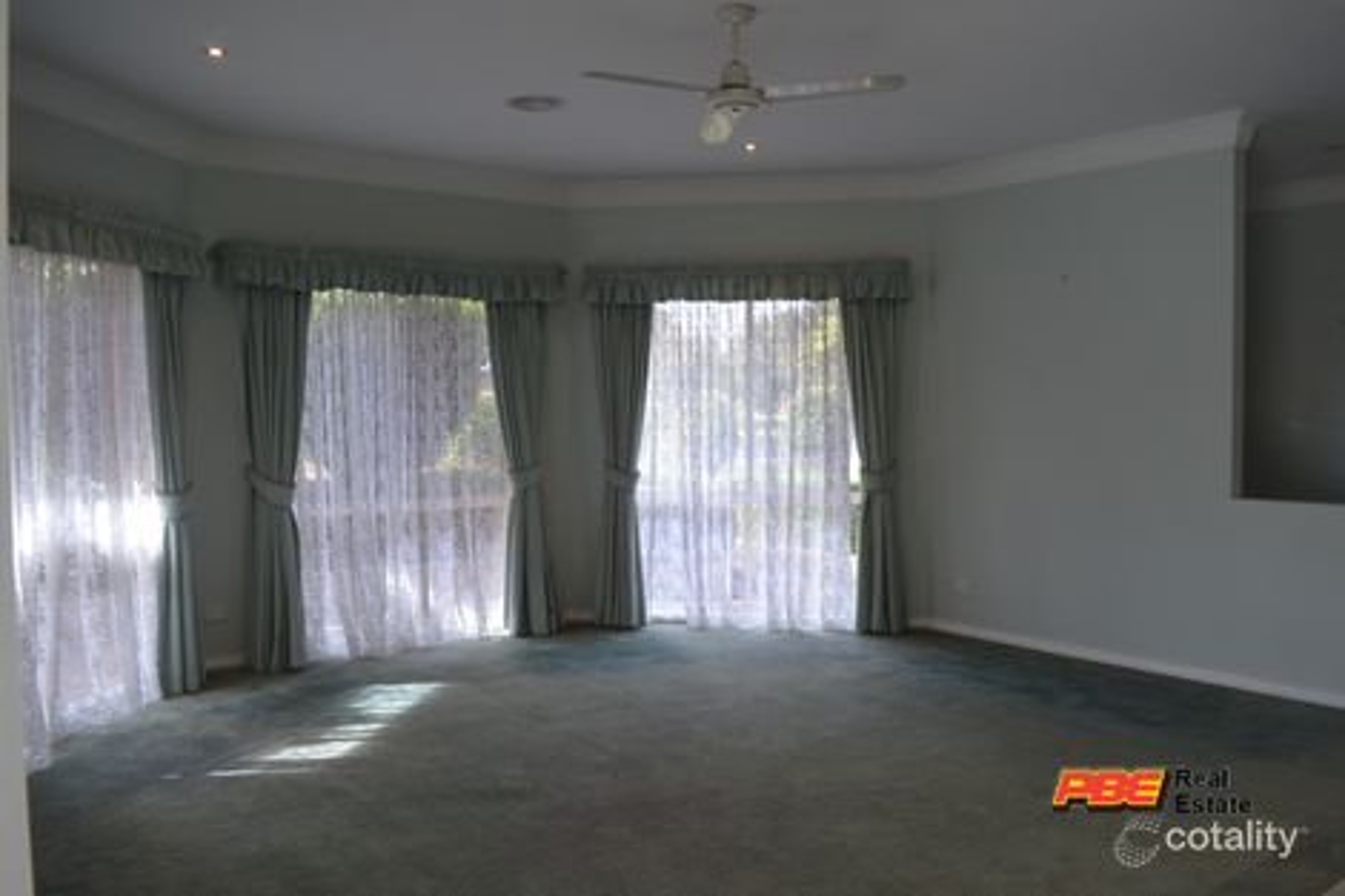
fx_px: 1008
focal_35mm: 27
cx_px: 672
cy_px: 448
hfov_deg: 67.4
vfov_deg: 47.9
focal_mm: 18
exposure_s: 1/125
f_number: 5.6
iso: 400
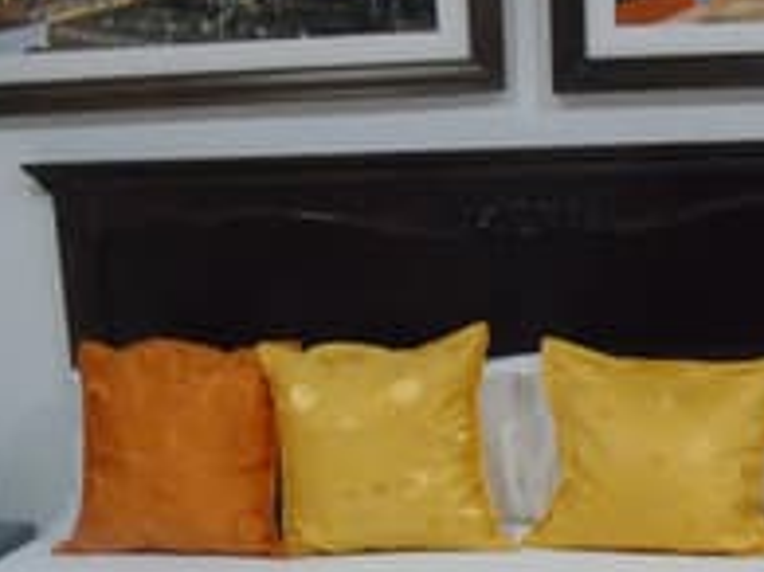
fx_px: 1412
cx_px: 529
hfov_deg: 30.0
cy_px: 429
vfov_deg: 22.7
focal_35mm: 64
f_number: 3.4
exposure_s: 1/40
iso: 800
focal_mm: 4.4
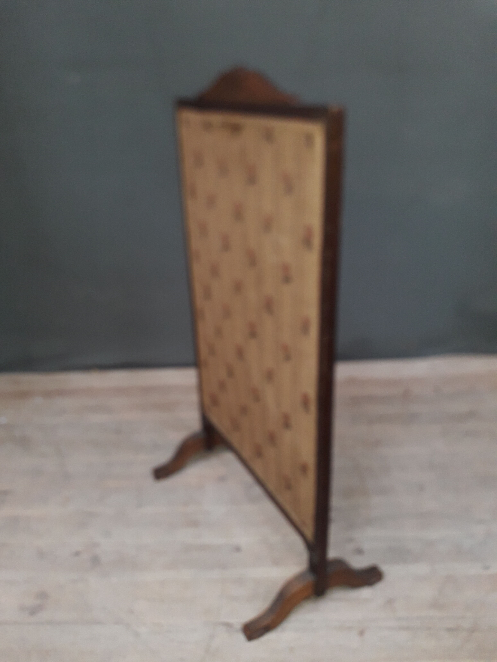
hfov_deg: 51.4
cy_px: 331
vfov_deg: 65.3
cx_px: 248
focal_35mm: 27
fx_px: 517
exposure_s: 1/50
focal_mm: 3.6
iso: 100
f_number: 1.9
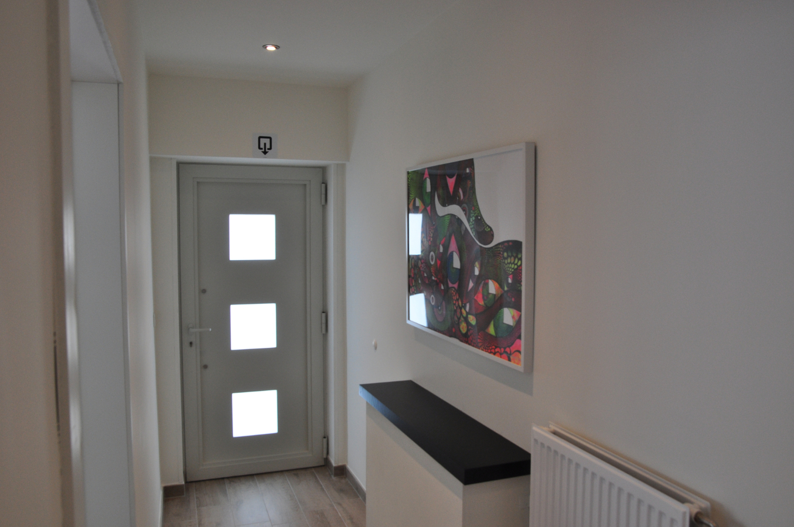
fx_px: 562
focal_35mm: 26
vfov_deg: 50.3
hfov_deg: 70.5
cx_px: 397
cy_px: 264
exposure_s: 1/30
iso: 400
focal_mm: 17
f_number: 9
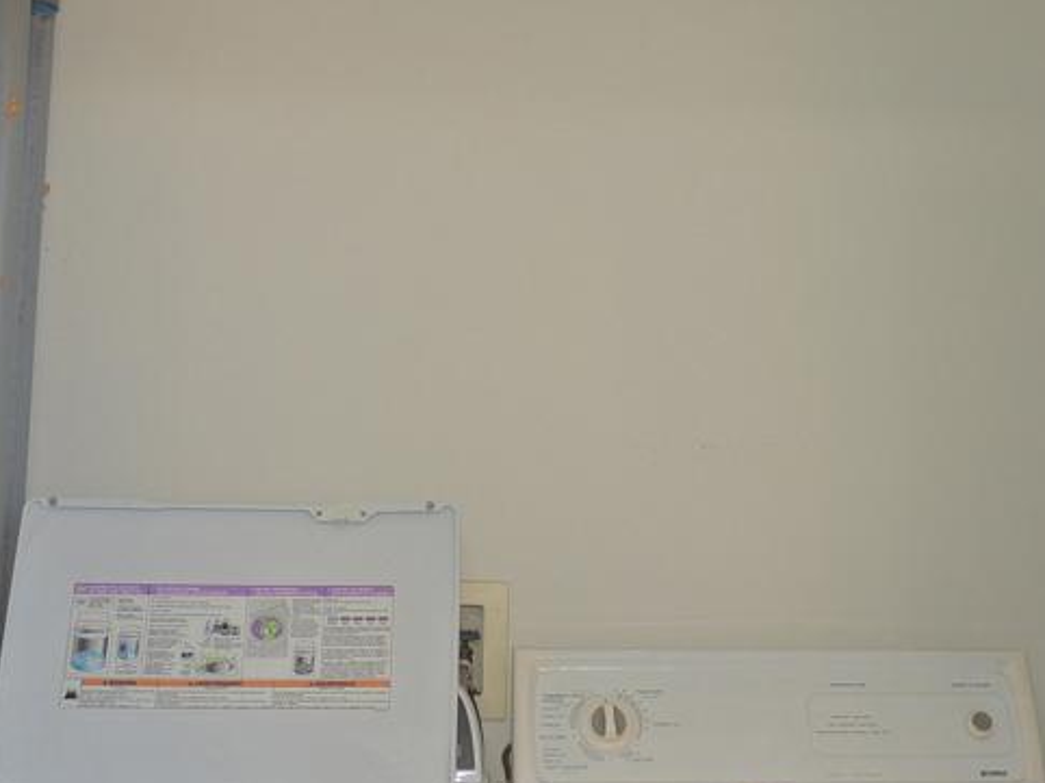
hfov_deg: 37.5
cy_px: 414
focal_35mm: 51
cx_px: 553
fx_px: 1539
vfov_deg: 28.5
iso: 100
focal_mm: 4.3
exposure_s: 1/125
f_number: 3
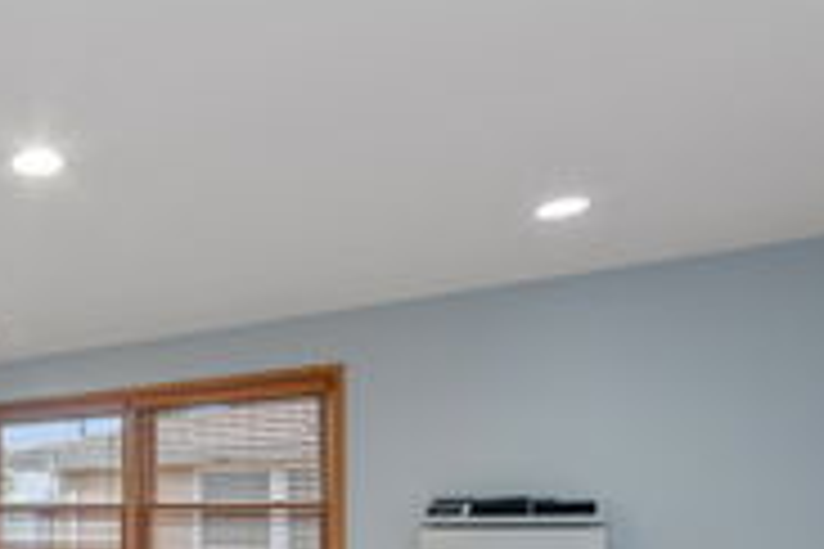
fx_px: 778
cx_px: 11
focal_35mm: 34
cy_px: 490
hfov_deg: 47.1
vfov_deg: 36.5
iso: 400
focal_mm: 13
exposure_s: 1/5
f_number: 8
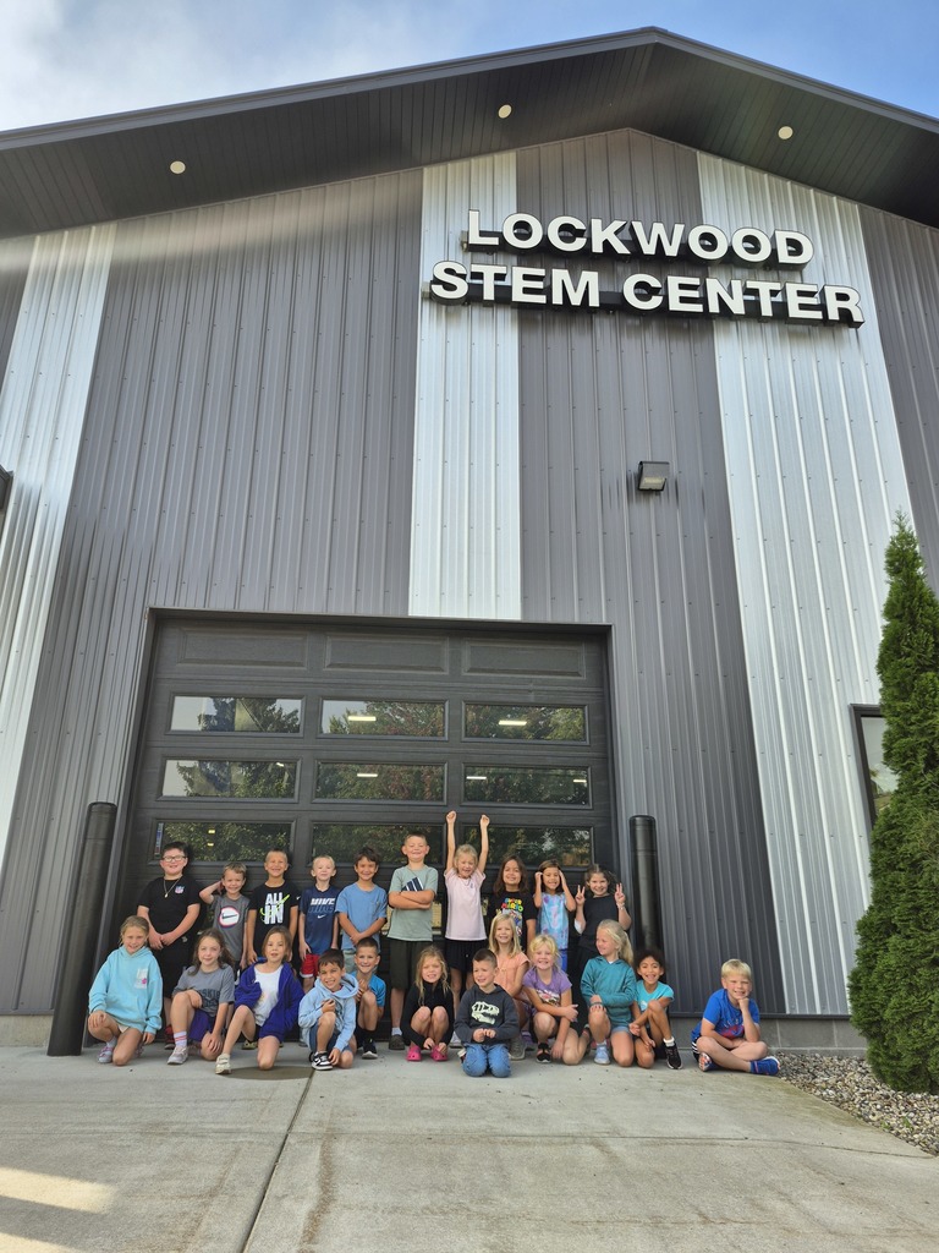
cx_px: 470
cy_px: 626
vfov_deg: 73.9
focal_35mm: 23
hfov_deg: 58.9
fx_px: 832
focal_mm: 5.4
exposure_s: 1/572
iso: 25
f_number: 1.8
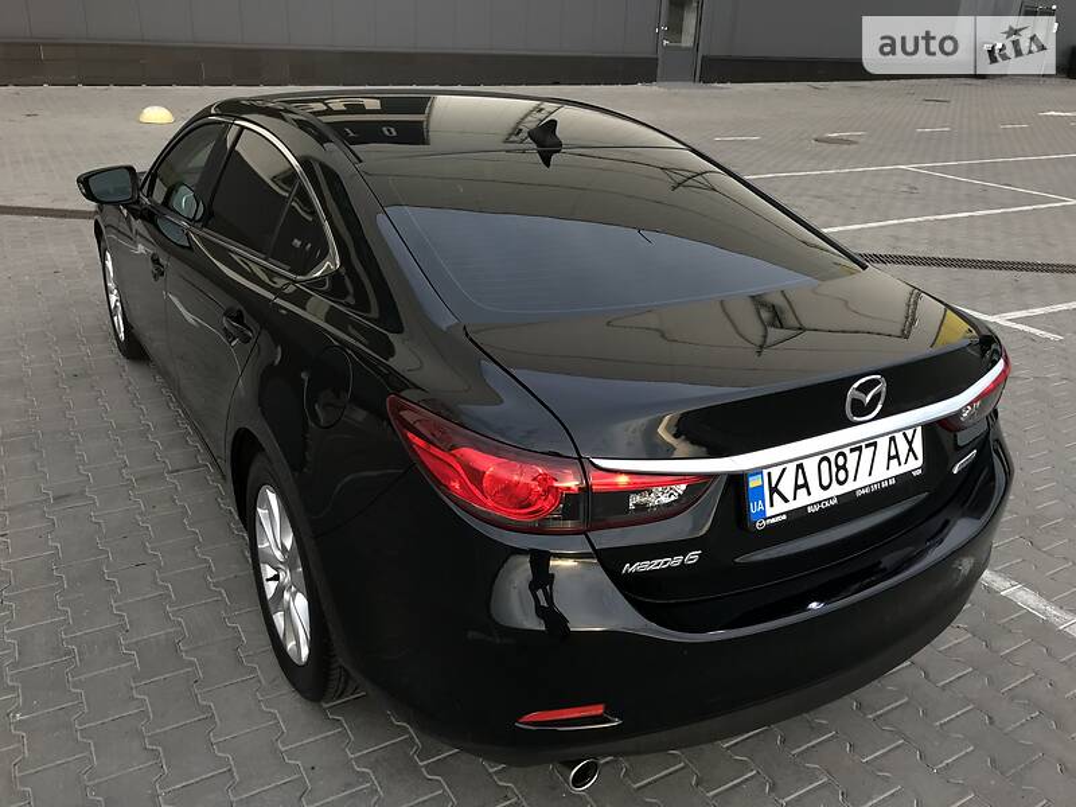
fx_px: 870
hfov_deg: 63.4
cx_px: 538
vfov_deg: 49.7
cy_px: 404
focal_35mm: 28
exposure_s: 1/100
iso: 20
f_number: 1.8
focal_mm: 4
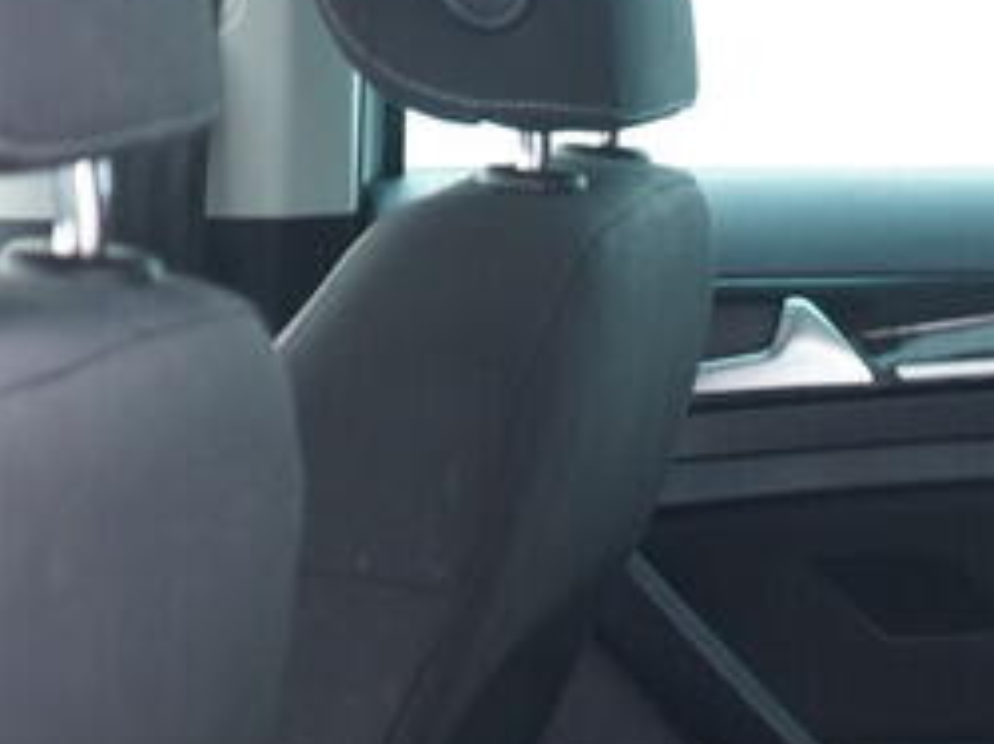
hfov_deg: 13.5
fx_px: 4074
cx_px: 1205
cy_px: 1299
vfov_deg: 9.9
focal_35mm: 142
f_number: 2.8
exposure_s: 1/40
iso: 500
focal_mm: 24
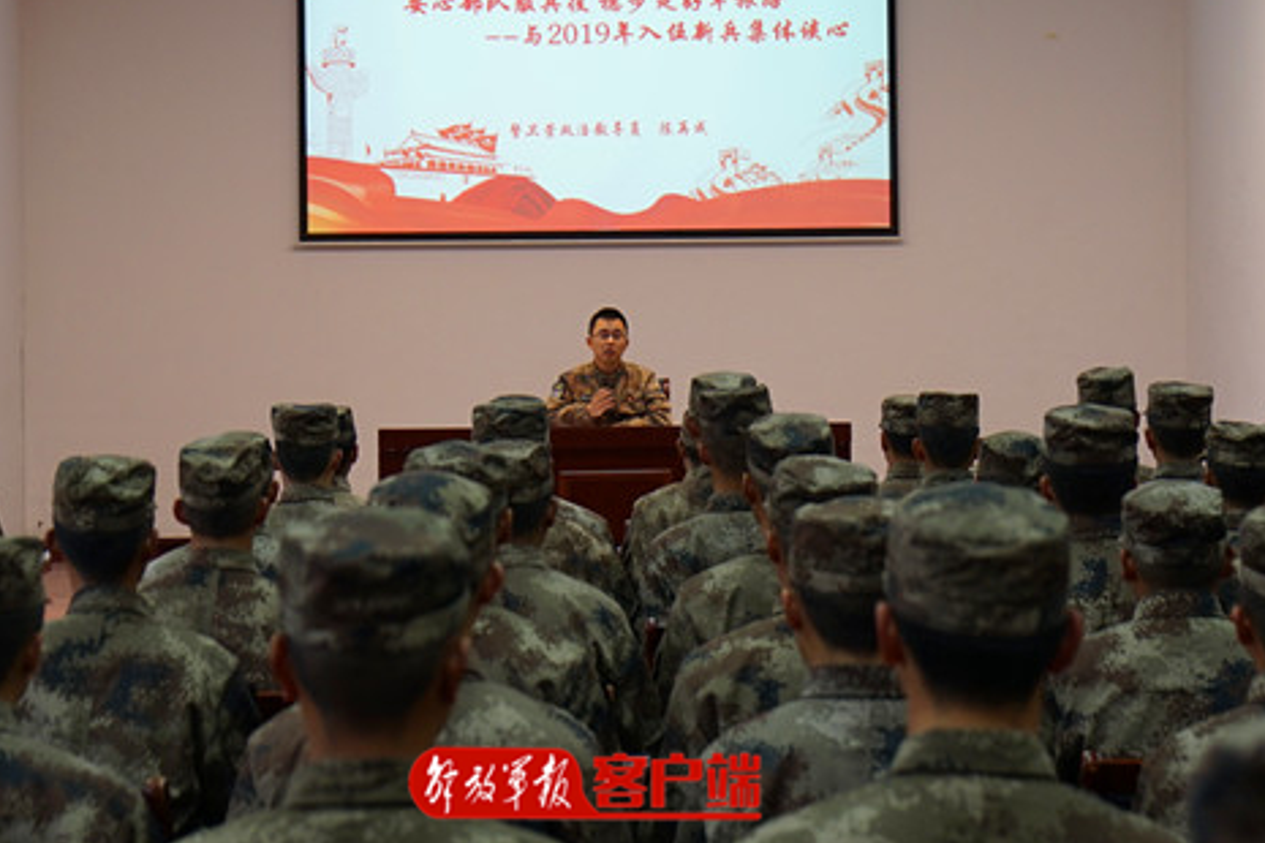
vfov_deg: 13.4
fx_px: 3584
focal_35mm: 102
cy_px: 268
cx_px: 612
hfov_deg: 20.0
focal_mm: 49
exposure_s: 1/25
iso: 320
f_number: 4
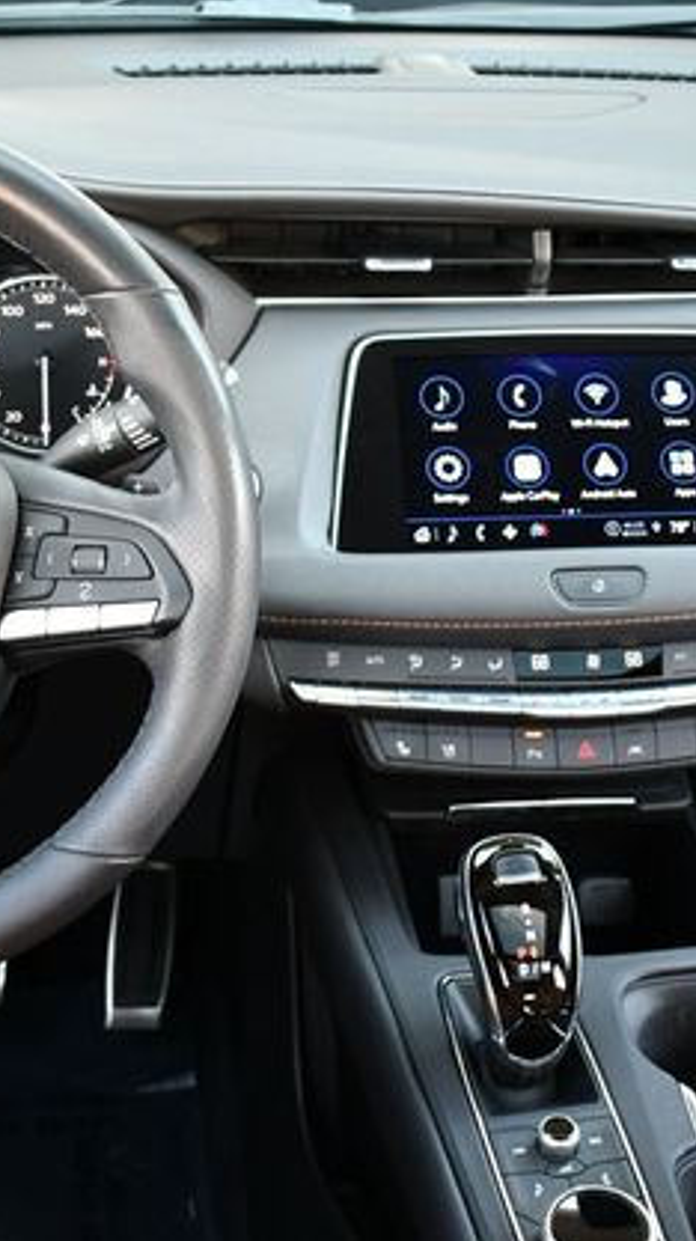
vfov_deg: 36.0
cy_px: 610
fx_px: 1906
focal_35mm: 58
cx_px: 199
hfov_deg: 20.6
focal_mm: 18
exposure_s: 1/125
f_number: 3.5
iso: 800
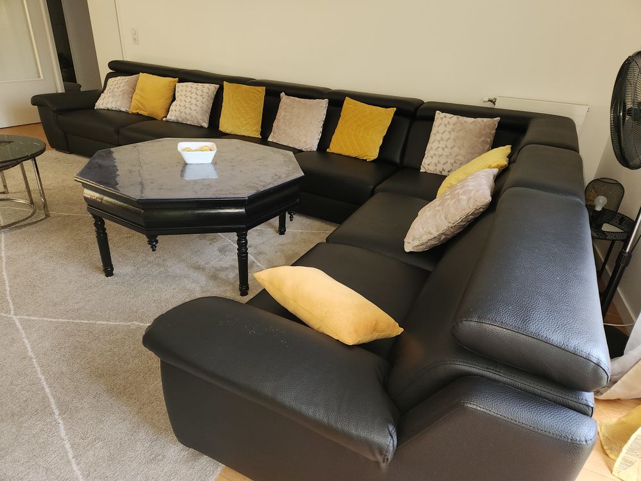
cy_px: 240
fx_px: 426
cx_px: 320
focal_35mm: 23
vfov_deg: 58.9
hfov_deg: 73.9
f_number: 1.8
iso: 100
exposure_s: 1/24
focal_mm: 5.4
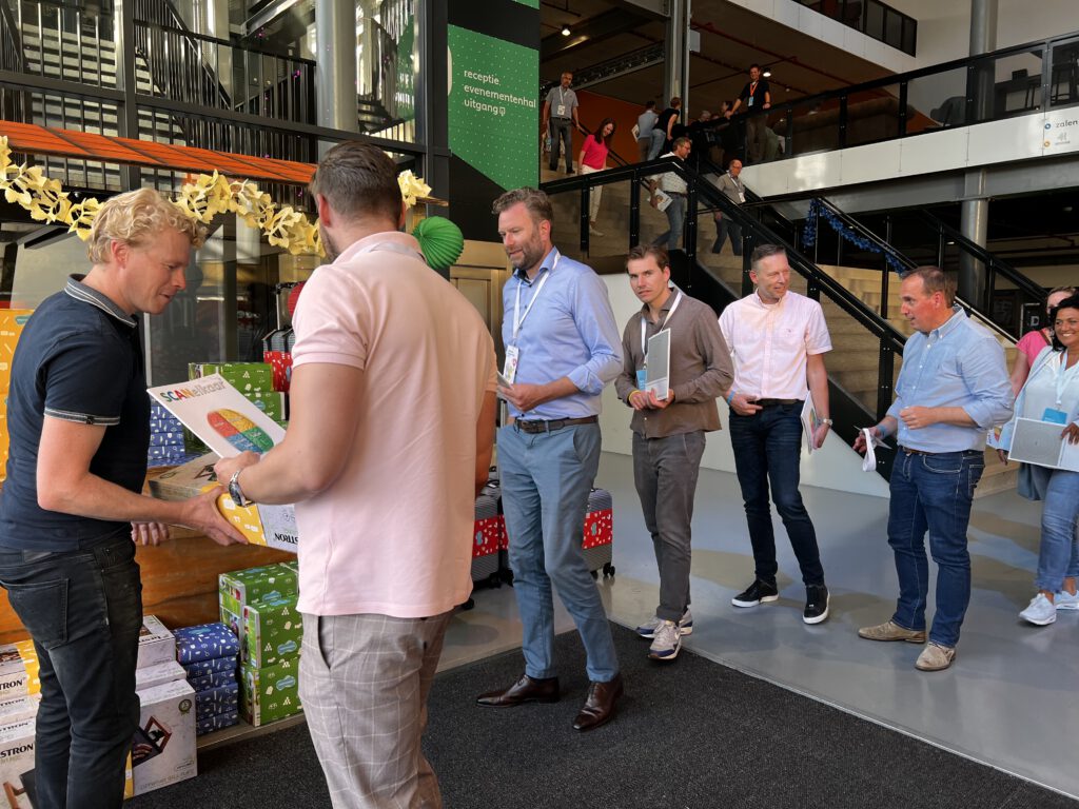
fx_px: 810
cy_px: 404
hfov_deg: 67.3
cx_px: 540
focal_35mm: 26
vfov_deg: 53.1
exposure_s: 1/100
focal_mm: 5.7
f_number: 1.5
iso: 40
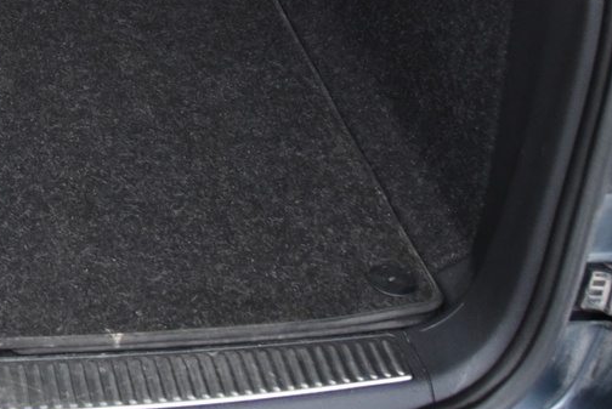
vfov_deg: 16.7
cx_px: -163
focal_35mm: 77
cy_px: -130
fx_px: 1310
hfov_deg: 23.5
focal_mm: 24
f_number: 4
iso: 4000
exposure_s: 1/80
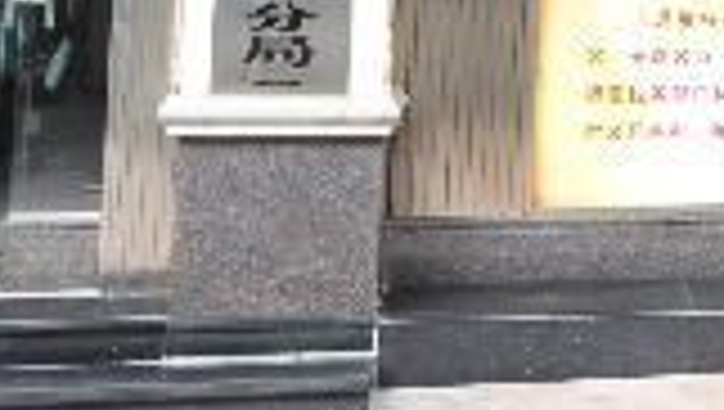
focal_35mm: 112
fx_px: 2153
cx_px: 1354
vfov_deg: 10.3
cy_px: -318
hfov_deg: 15.9
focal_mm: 18
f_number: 9
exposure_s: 1/100
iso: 800
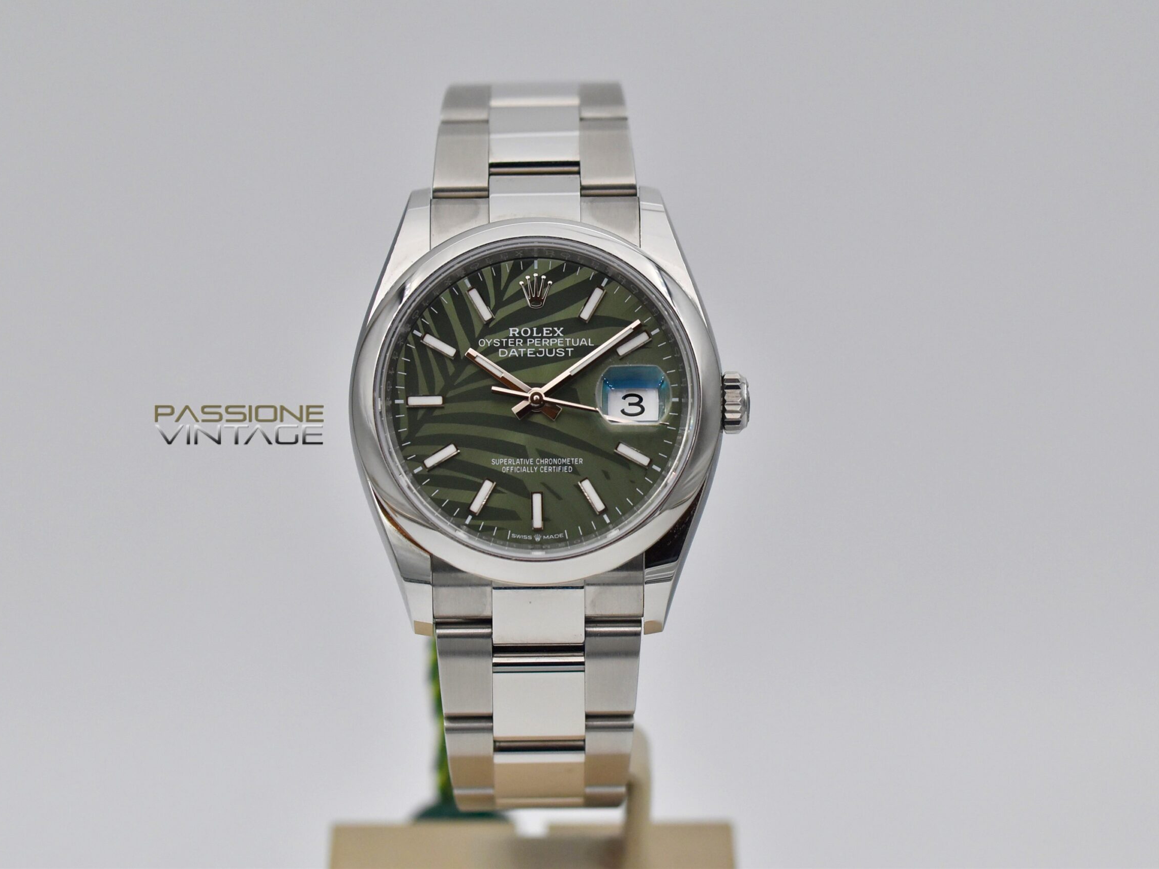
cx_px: 556
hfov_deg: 13.5
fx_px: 4888
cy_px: 434
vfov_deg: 10.2
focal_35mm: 146
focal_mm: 90
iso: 1600
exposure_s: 1/640
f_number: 6.3
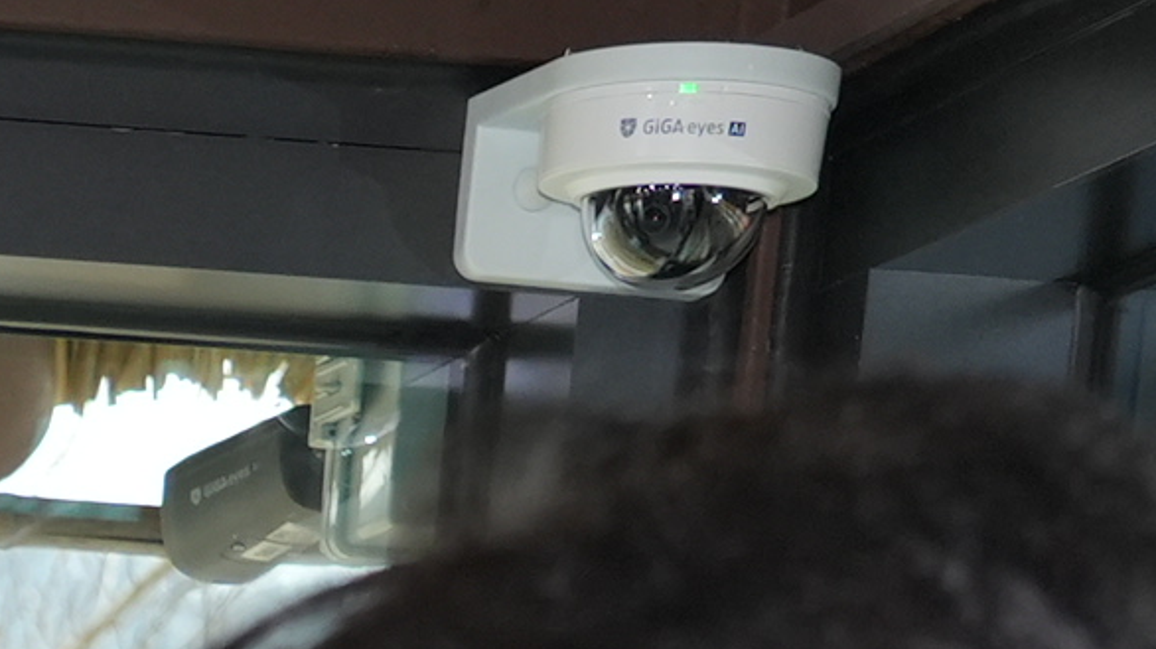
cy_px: 2300
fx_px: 5760
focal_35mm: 188
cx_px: -1462
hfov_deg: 10.2
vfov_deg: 5.8
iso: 1000
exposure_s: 1/250
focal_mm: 30
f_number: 4
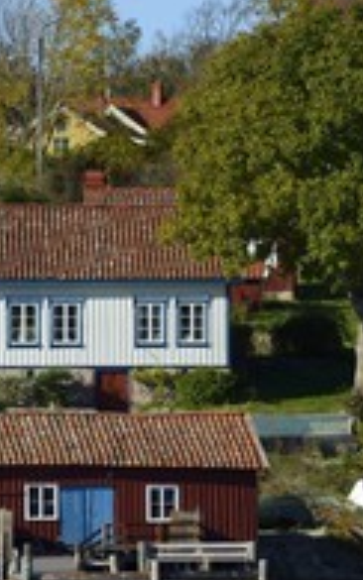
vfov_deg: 6.4
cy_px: 291
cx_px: 434
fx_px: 5220
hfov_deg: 4.0
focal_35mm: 330
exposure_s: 1/320
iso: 200
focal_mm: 150
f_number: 11
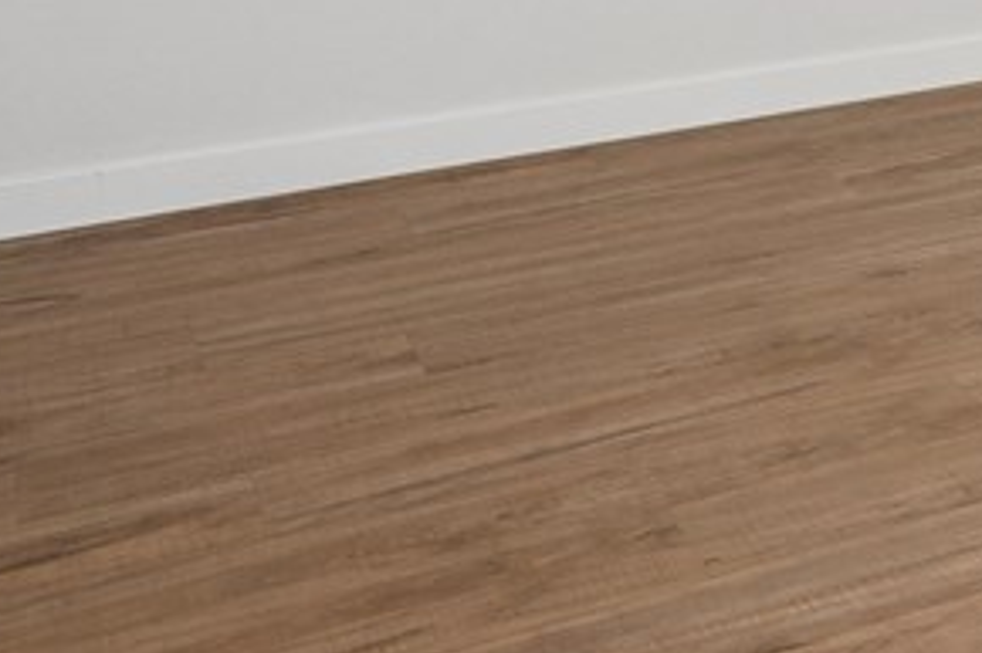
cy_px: -492
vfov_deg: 15.7
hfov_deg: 22.8
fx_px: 2045
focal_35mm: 75
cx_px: 1409
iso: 400
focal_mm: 17
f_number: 9
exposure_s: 1/80
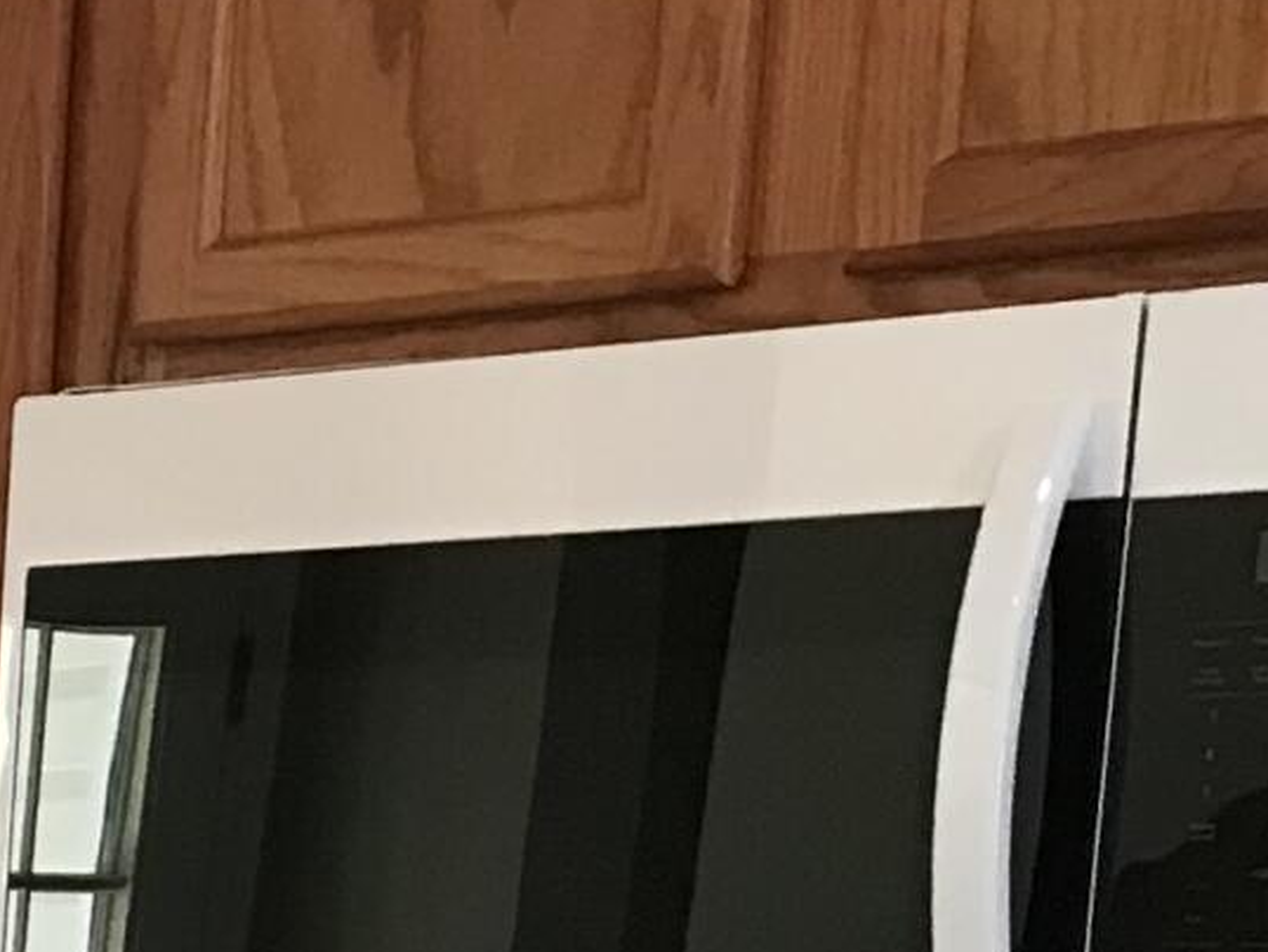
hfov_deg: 10.6
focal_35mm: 156
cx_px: -1902
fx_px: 5717
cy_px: 1904
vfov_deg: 9.0
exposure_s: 1/20
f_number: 1.8
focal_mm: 3.99
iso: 40
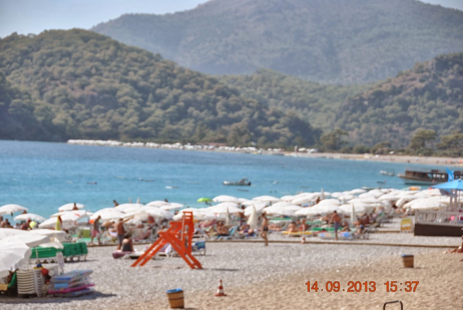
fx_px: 1835
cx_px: 232
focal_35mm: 142
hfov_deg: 14.4
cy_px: 155
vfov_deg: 9.7
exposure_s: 1/500
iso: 100
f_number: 5.6
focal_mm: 95
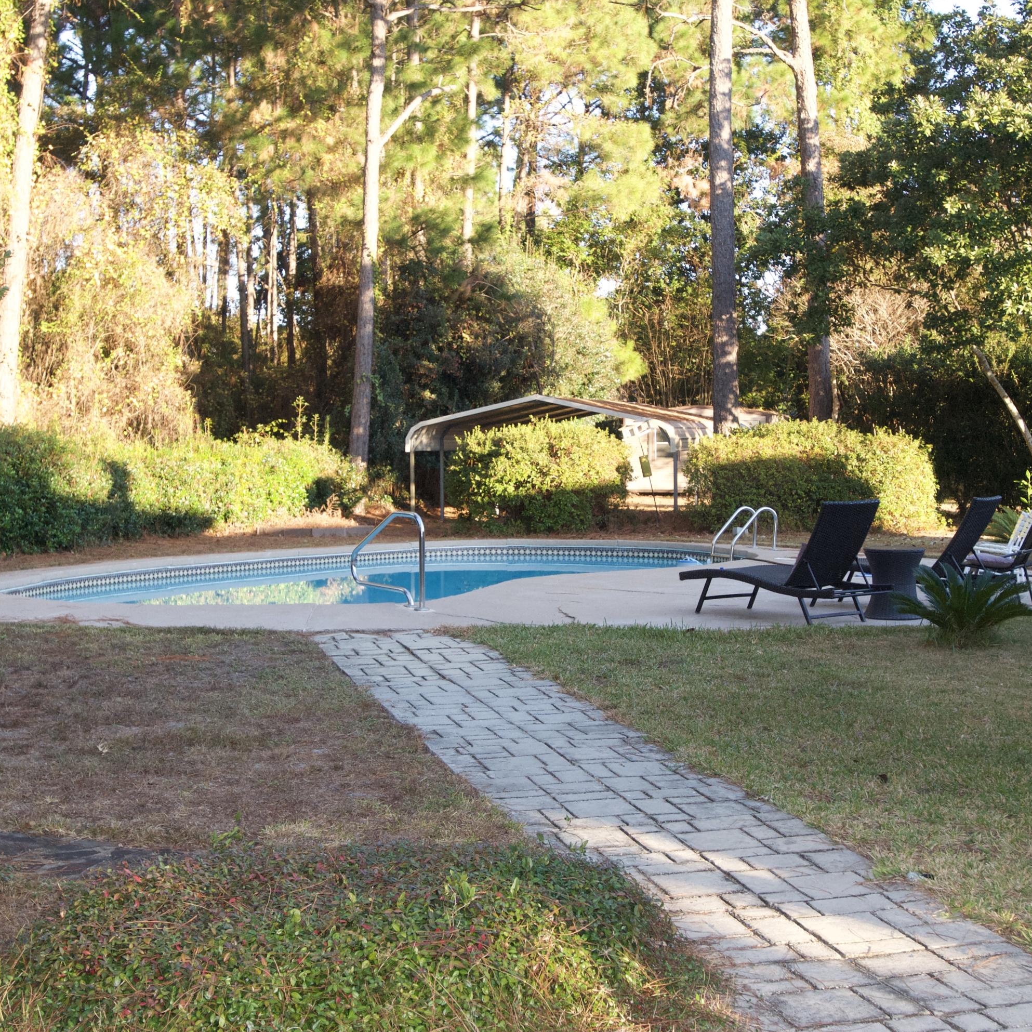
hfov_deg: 34.0
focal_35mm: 50
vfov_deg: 34.0
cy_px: 515
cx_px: 509
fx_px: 1686
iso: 1000
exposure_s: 1/250
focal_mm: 26
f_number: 7.1
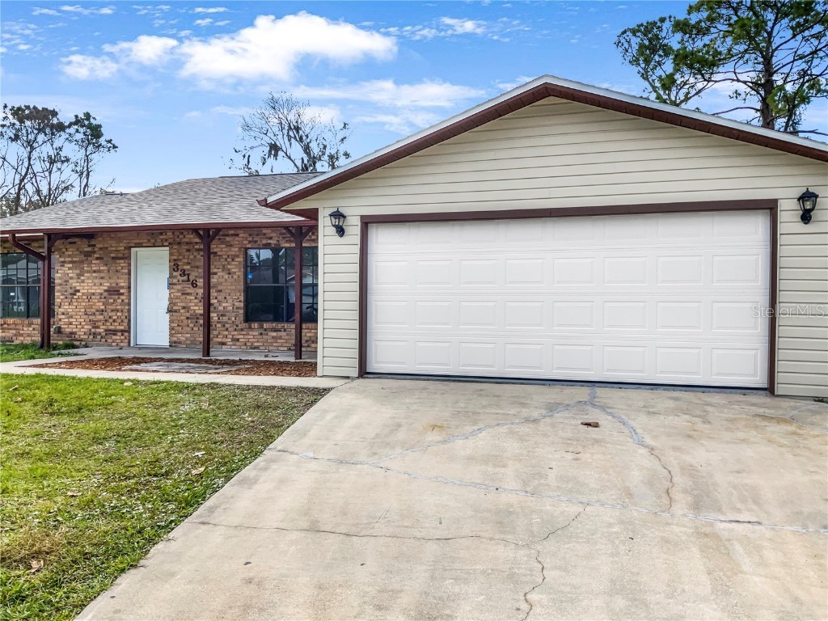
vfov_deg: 48.2
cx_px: 414
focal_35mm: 29
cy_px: 310
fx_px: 694
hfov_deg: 61.7
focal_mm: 3
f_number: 1.8
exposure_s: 1/2300
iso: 20
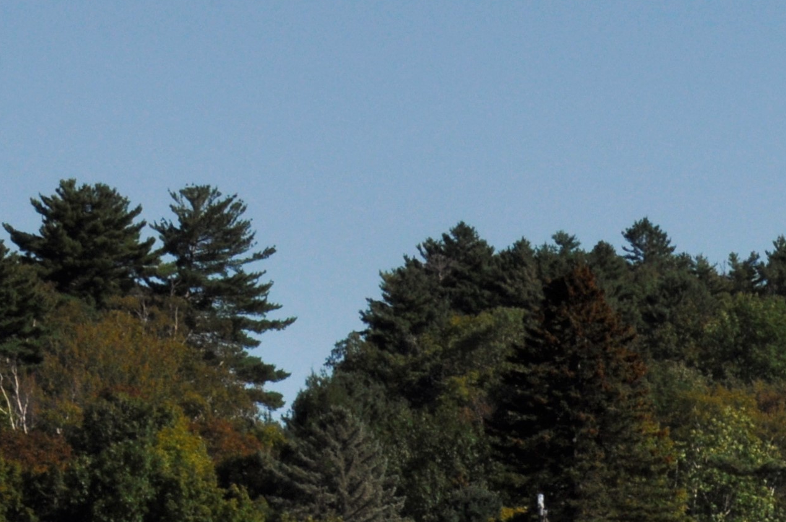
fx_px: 11330
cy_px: 843
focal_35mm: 520
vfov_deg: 2.6
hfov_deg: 4.0
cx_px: 838
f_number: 22
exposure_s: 1/250
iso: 400
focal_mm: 105
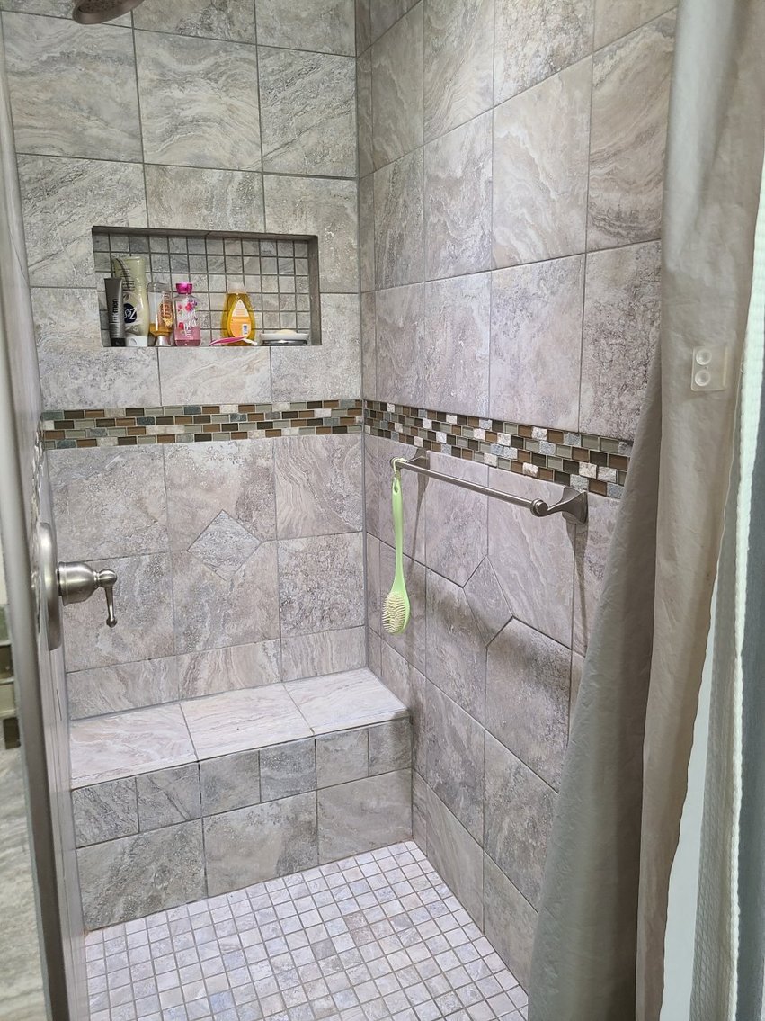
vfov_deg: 67.3
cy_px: 510
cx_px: 382
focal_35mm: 26
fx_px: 766
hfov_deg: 53.1
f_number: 1.8
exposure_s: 1/59
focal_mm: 5.4
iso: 160
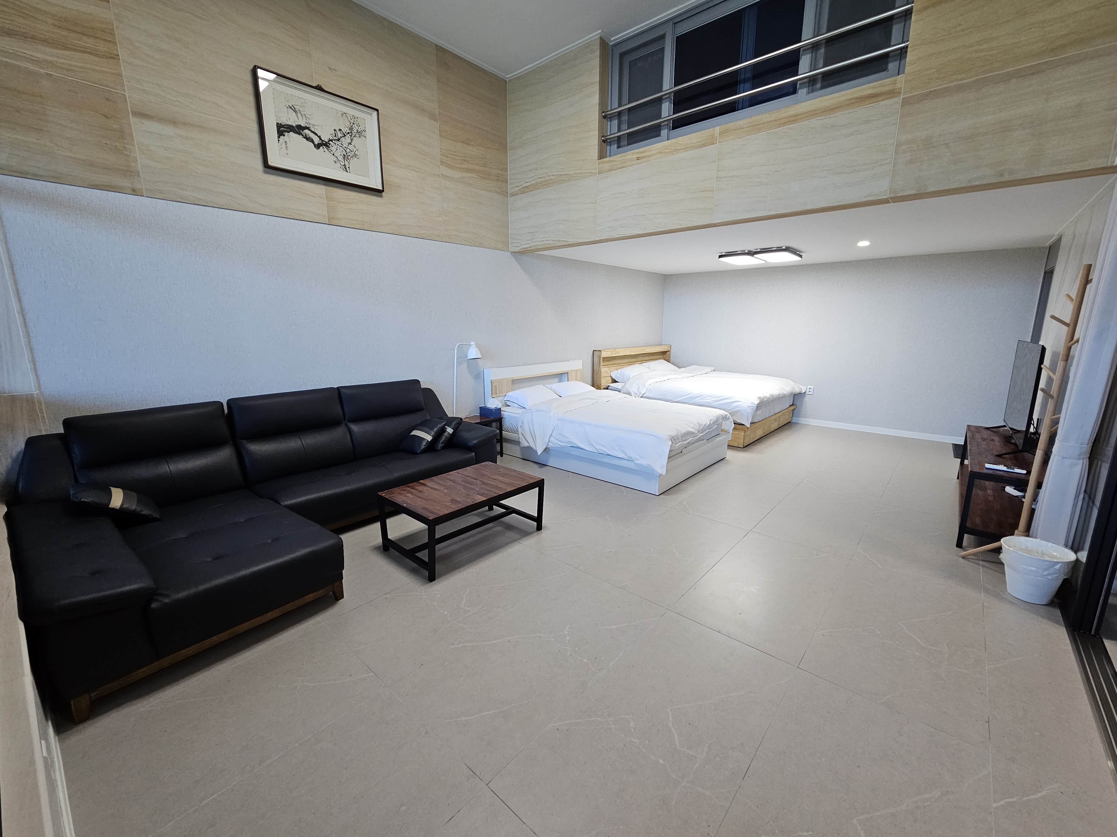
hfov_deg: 106.2
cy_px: 418
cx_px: 558
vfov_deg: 89.9
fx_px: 419
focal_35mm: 13
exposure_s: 1/60
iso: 200
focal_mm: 2.2
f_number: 2.2
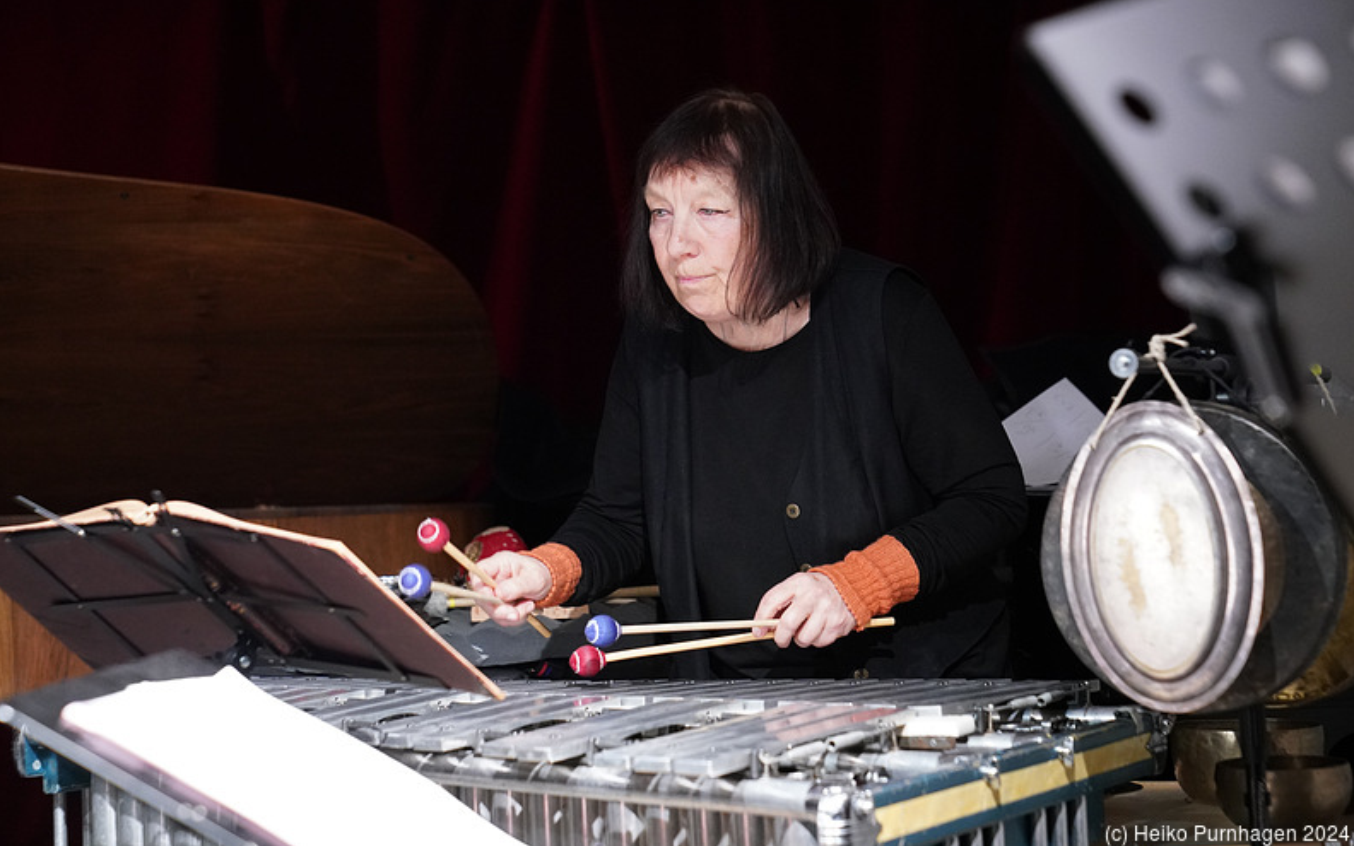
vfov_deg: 18.9
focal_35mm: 69
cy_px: 396
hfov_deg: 29.8
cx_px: 677
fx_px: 2546
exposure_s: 1/50
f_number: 4
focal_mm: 67
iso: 6400
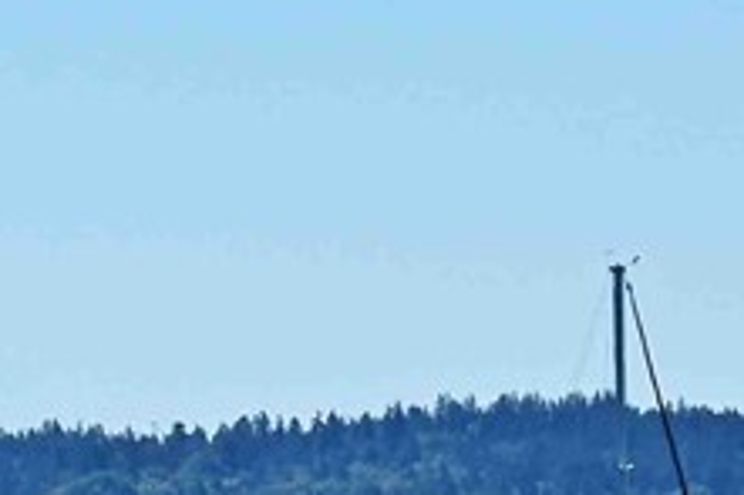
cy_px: 1362
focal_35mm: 468
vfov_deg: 2.9
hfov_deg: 4.4
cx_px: -200
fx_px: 9665
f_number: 8
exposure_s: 1/500
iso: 100
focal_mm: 61
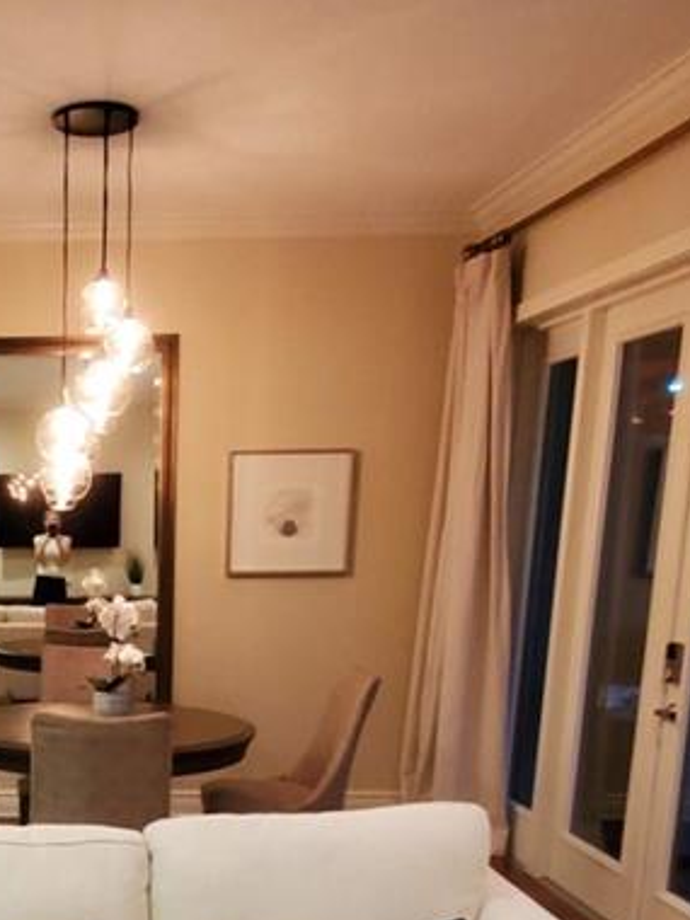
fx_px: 1090
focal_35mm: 41
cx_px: 12
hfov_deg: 32.5
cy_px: 772
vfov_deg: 43.0
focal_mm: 1.8
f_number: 2.2
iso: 800
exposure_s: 1/30
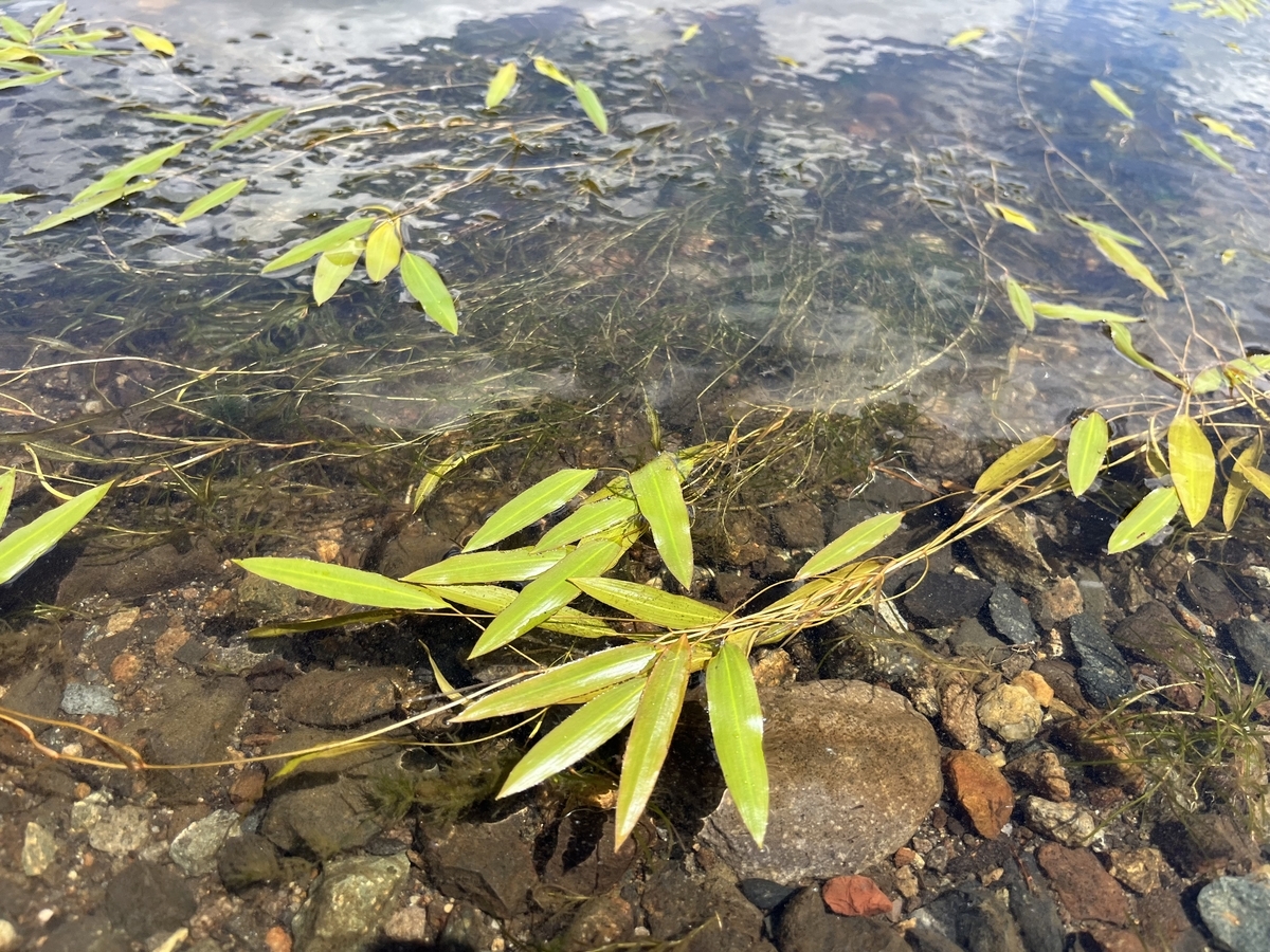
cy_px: 476
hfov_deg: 67.3
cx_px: 635
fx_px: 954
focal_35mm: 26
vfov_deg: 53.1
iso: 50
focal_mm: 5.1
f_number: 1.6
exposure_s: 1/1372
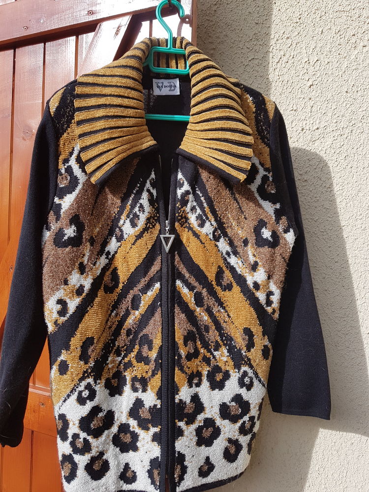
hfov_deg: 53.1
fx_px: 370
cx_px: 184
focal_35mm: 26
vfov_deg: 67.3
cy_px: 246
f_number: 1.7
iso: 40
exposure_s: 1/1188
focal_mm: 4.2
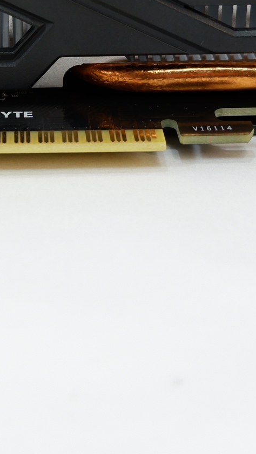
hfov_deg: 13.8
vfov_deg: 24.2
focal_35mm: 86
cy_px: 72
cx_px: -19
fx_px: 1037
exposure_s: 1/90
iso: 200
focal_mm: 15
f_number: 3.5
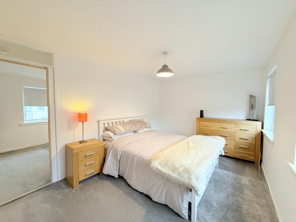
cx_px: 148
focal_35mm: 14
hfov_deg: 102.1
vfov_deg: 85.7
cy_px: 111
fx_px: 120
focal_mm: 2.22
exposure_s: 1/100
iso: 250
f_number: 2.2
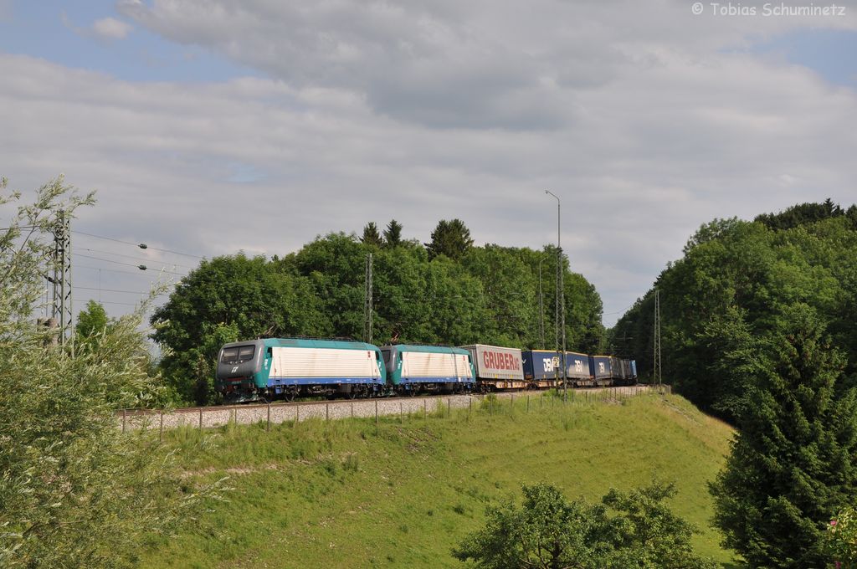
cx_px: 428
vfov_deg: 23.7
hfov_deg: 35.1
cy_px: 284
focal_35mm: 57
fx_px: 1355
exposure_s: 1/800
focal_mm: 38
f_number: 8
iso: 250
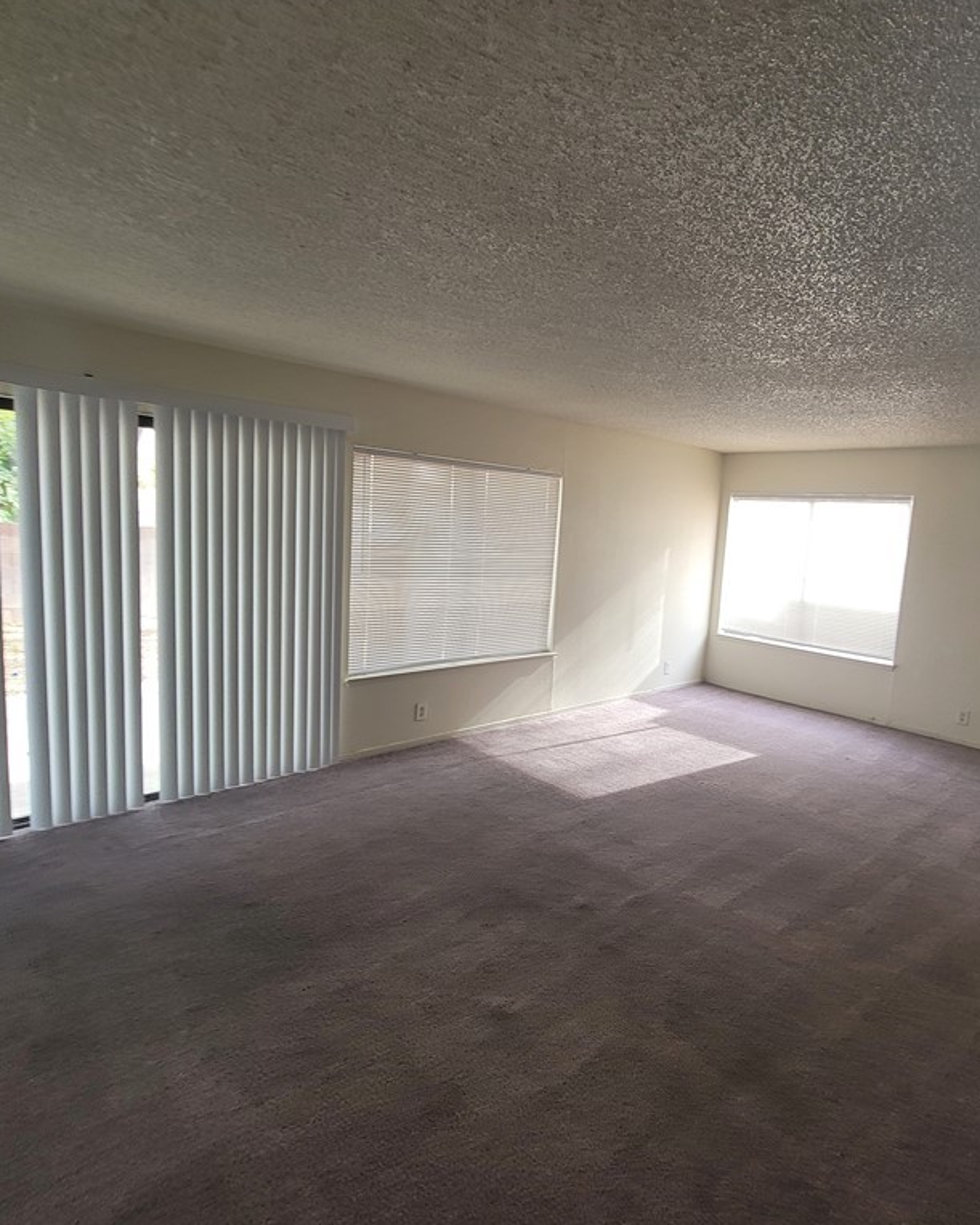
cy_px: 611
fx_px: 616
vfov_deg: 89.6
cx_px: 577
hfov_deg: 76.3
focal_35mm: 17
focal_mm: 2.2
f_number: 2.2
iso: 80
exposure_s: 1/60
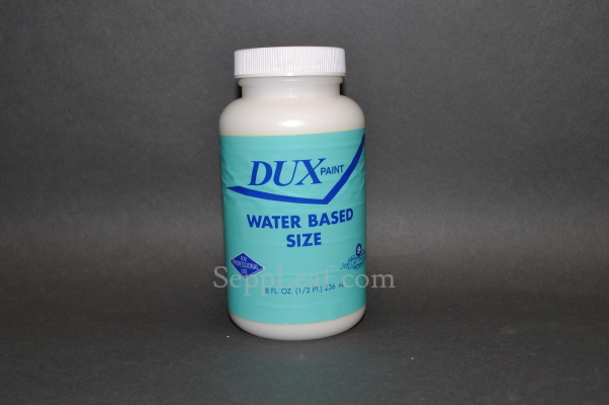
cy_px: 202
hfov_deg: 49.6
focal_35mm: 39
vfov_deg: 34.1
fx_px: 659
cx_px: 304
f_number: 9
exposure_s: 1/125
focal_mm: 26
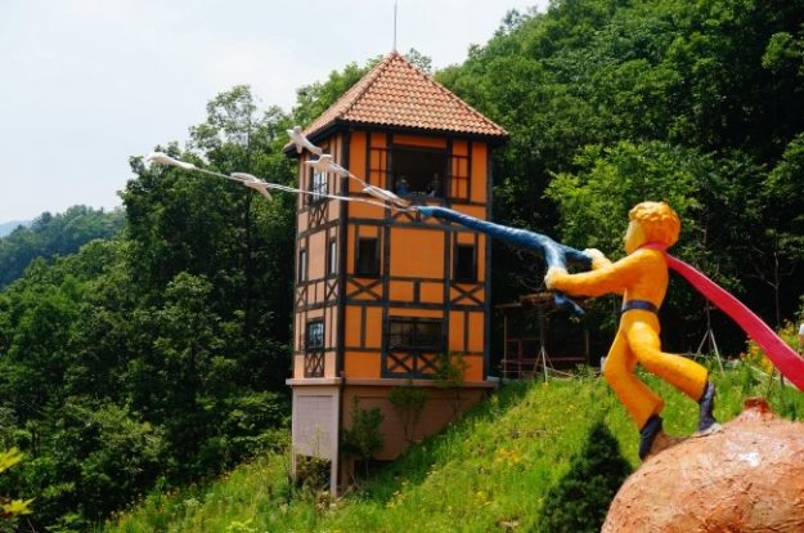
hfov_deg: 32.7
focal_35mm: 62
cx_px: 402
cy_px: 266
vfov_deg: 22.0
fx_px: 1371
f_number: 9
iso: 100
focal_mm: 41
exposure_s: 1/200
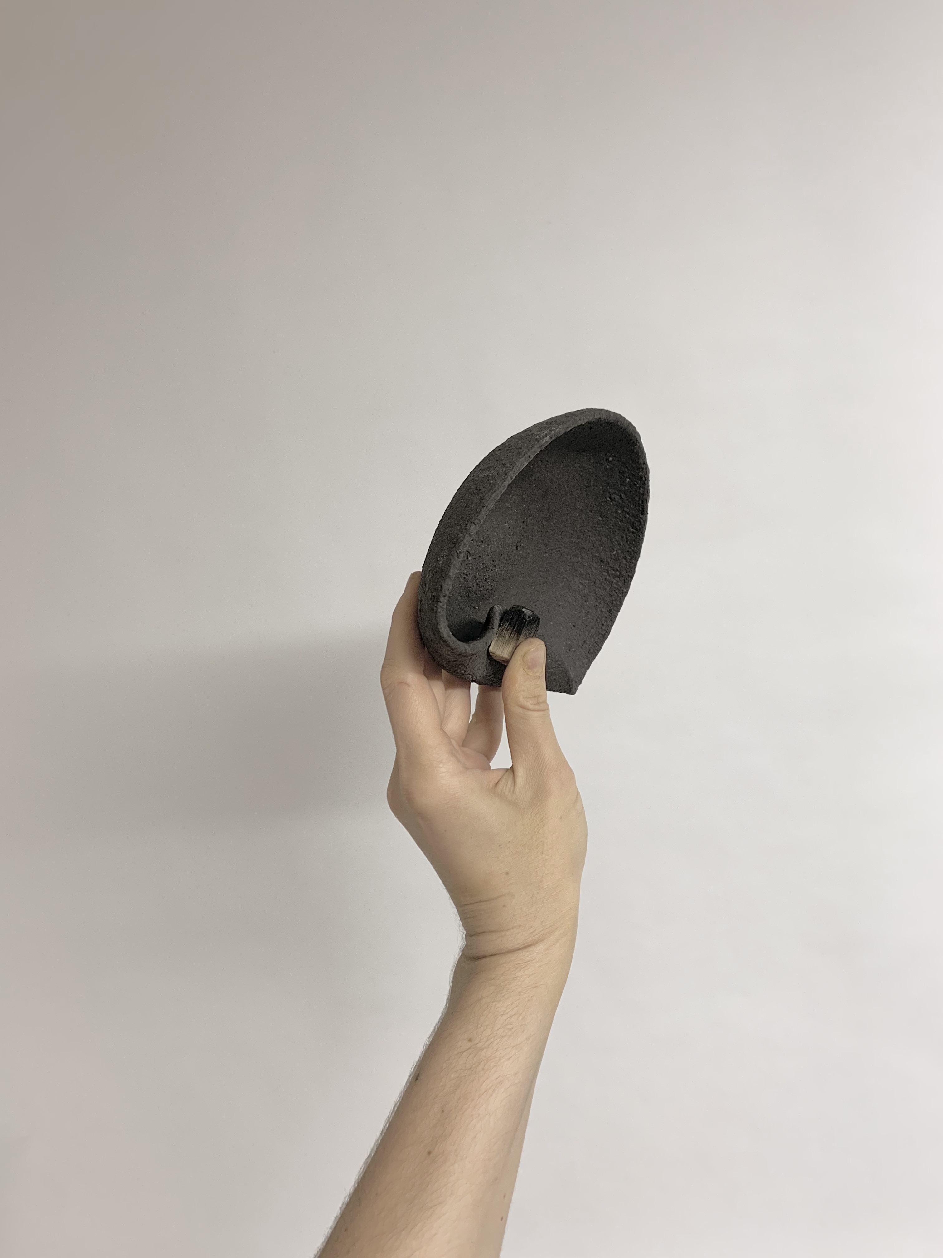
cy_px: 629
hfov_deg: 53.1
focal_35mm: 26
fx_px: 944
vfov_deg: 67.3
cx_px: 472
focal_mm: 4.25
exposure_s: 1/100
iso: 80
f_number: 1.8
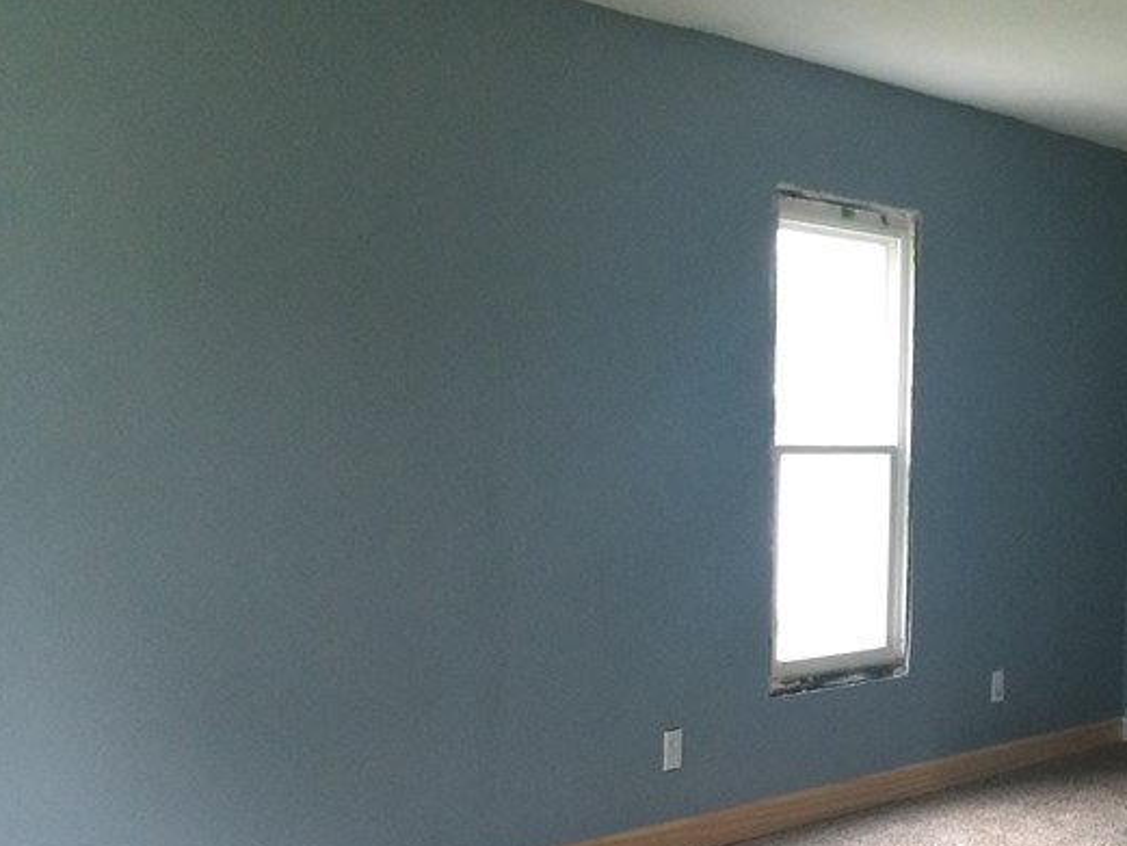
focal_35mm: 57
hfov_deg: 32.0
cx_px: 1030
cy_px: 582
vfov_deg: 25.5
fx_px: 1856
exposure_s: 1/30
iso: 160
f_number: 2.2
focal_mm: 4.15
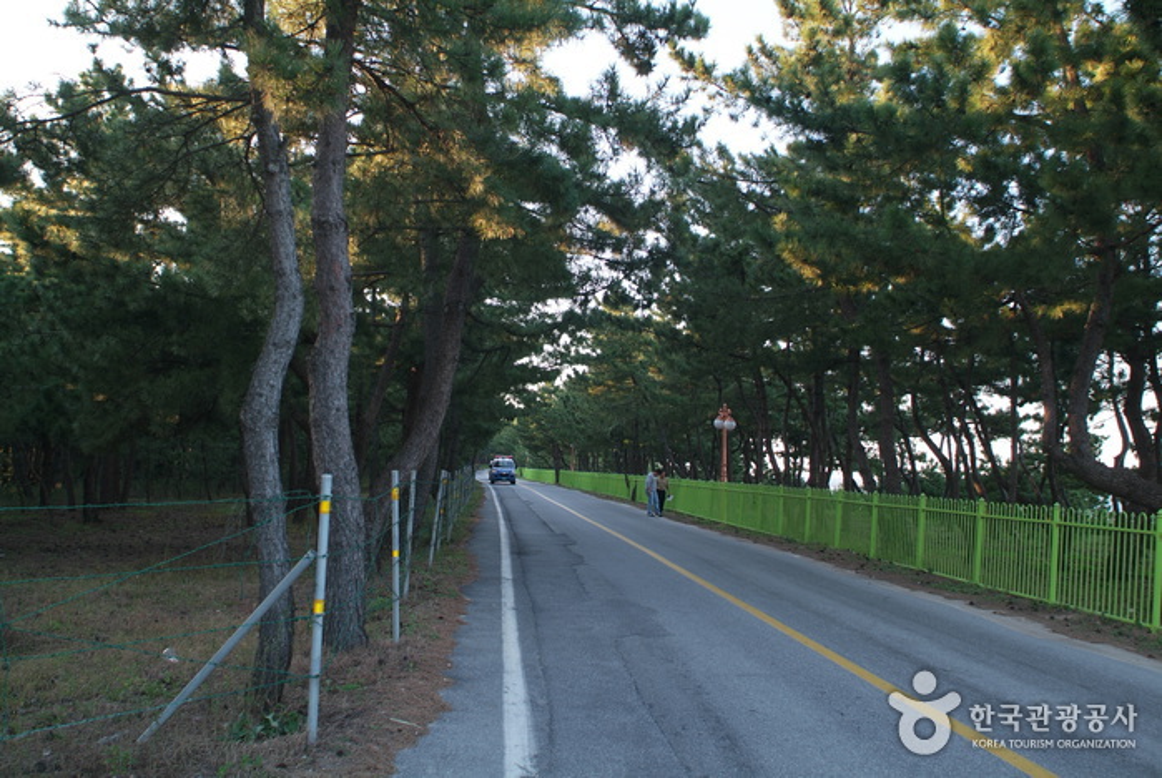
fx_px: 970
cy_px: 389
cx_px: 581
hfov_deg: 61.9
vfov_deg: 43.7
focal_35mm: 30
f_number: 4.8
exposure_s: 1/30
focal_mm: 20
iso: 100
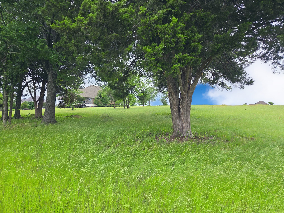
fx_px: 189
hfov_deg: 73.9
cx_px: 142
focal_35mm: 23
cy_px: 106
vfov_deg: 58.9
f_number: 1.8
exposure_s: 1/3273
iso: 80
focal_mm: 5.4
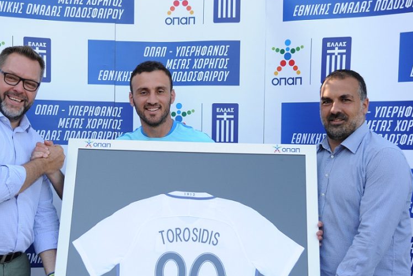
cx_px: 168
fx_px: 723
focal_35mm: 63
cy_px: 163
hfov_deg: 31.8
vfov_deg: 21.6
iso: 1000
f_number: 4
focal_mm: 46
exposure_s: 1/1250
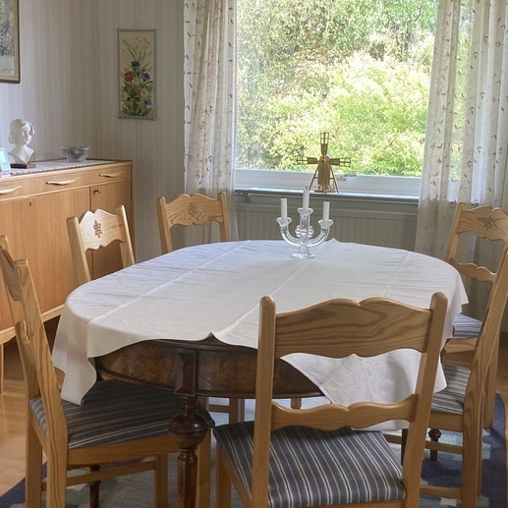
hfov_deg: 34.6
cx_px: 298
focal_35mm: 49
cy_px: 324
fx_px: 814
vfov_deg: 34.5
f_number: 1.8
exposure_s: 1/72
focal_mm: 3.99
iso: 80
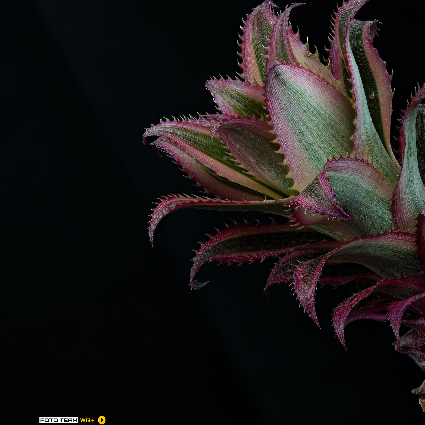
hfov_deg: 10.4
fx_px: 2334
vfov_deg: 10.4
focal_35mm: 168
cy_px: 227
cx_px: 330
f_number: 14
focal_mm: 105
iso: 100
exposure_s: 1/6
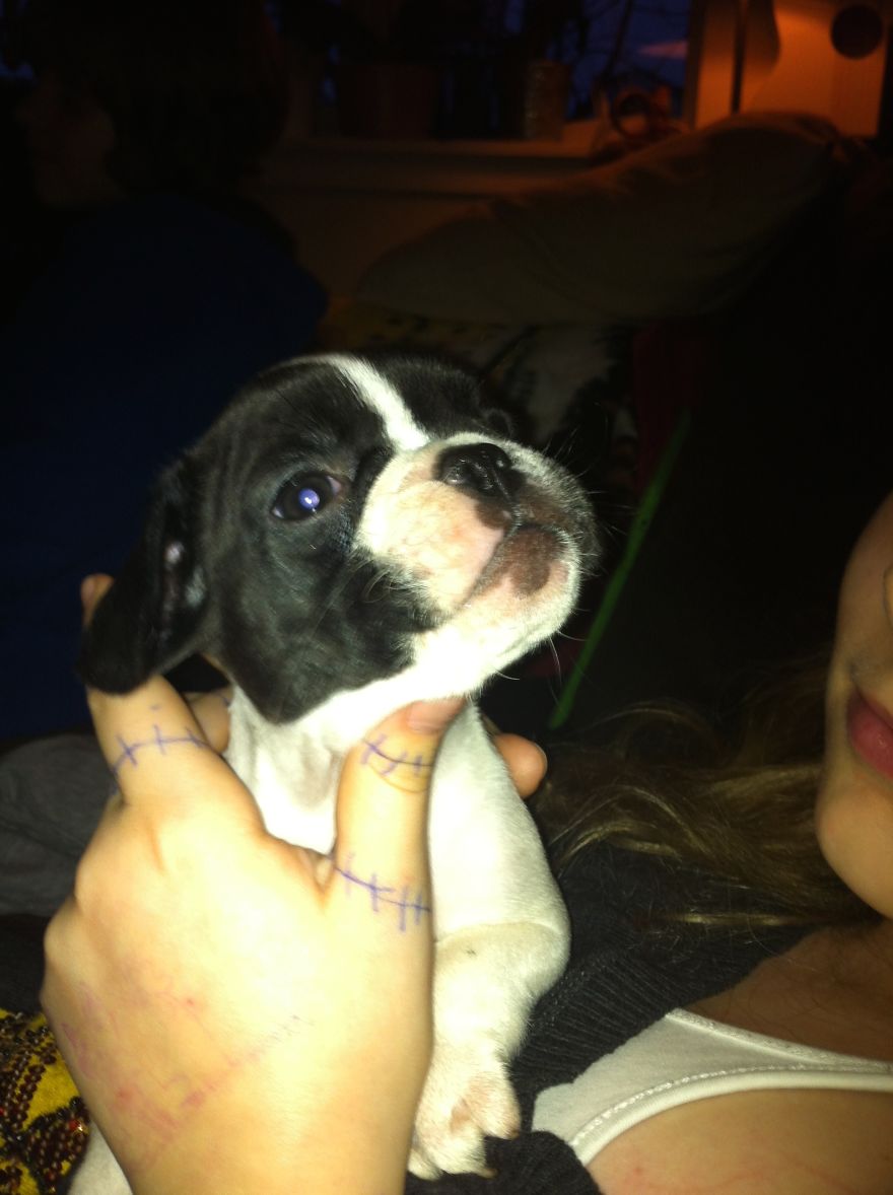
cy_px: 598
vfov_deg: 52.7
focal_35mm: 35
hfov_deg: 40.6
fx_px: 1207
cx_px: 446
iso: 80
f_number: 2.8
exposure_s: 1/19
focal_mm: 3.85
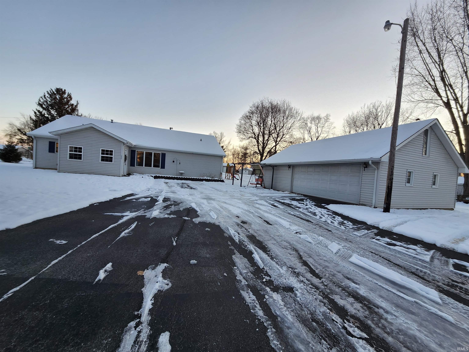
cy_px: 176
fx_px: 176
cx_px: 234
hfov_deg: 106.2
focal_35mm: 13
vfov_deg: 89.9
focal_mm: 1.74
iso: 50
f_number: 2.2
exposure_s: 1/120
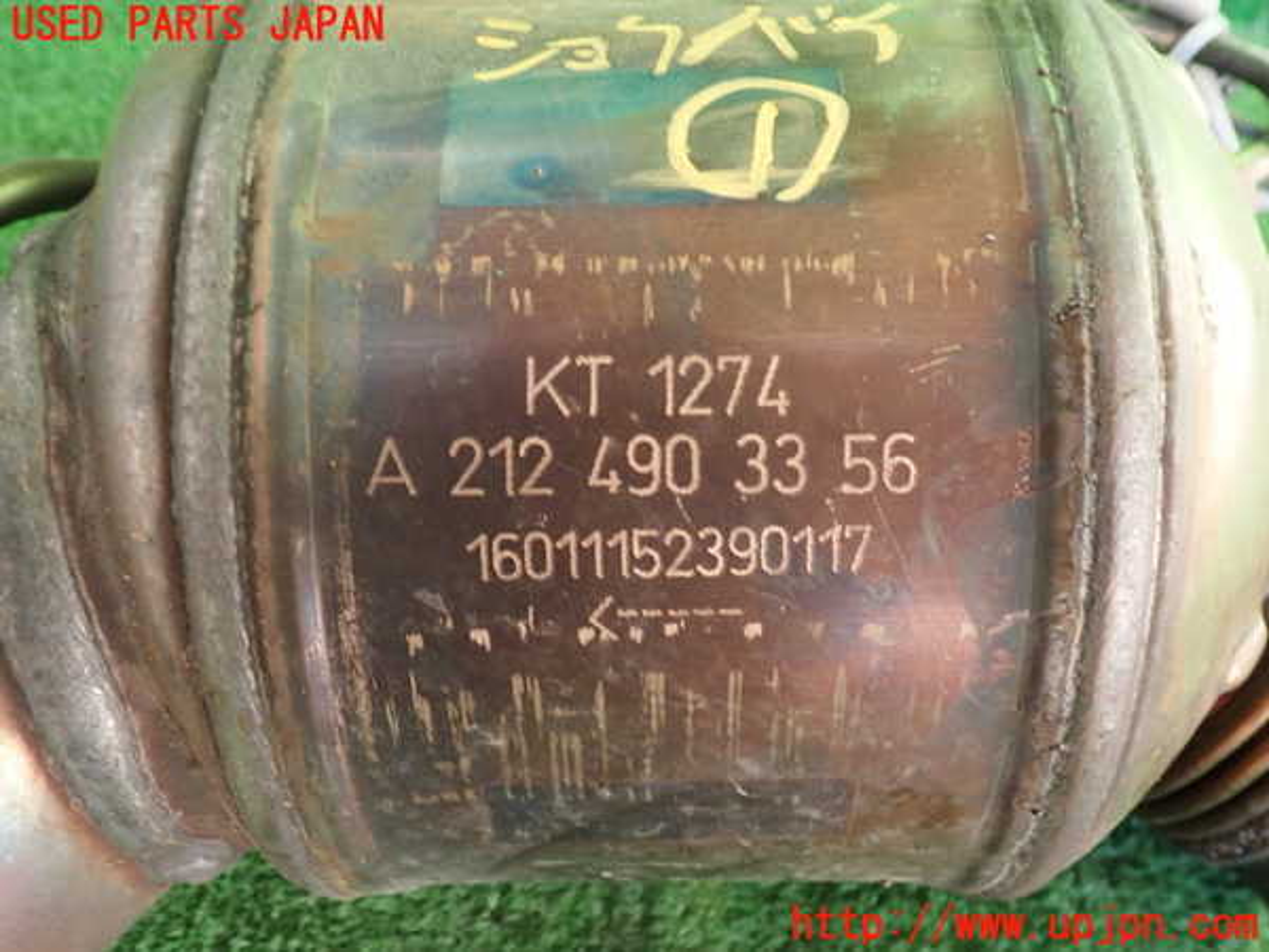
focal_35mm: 30
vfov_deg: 46.8
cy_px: 476
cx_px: 634
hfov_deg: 60.0
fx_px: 1100
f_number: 2.3
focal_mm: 5.4
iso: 200
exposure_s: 1/50
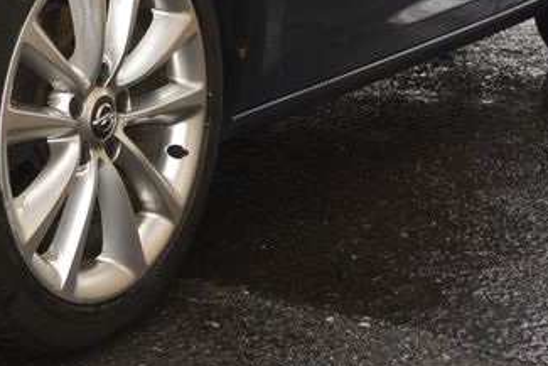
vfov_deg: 15.5
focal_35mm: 85
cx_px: -128
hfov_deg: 21.9
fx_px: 1294
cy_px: -63
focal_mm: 10
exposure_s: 1/250
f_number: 4
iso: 160
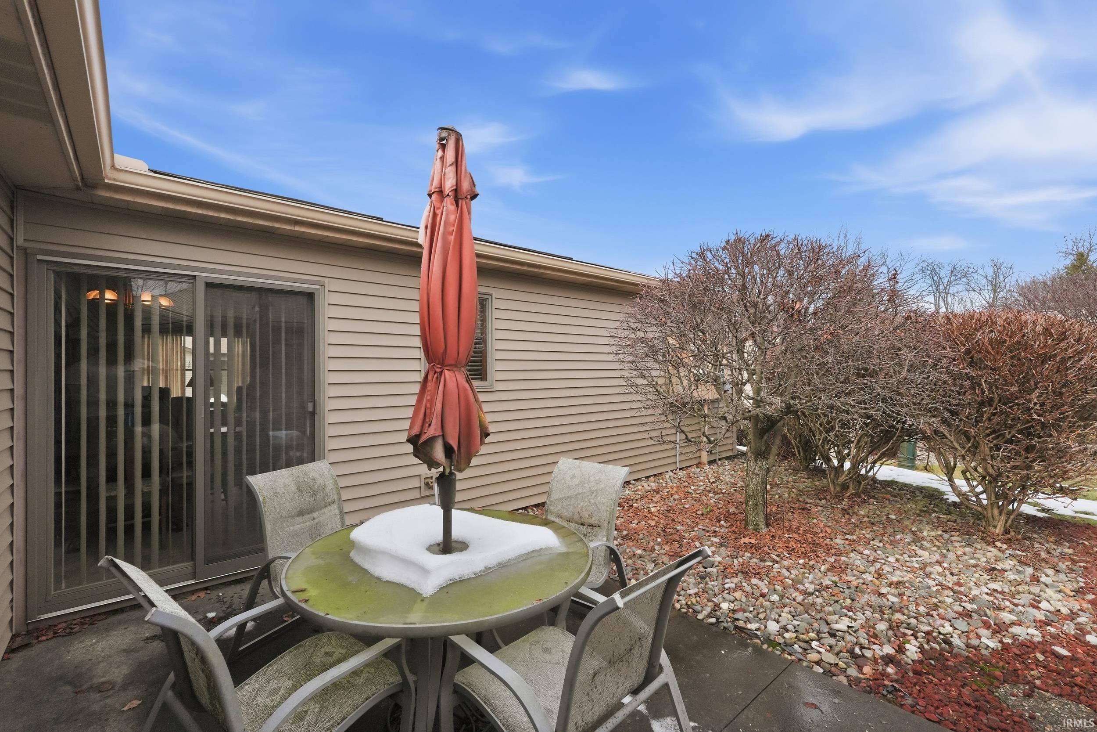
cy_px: 366
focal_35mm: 15
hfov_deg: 100.4
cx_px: 548
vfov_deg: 77.3
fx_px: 457
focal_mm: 10
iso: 640
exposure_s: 1/1000
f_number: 9
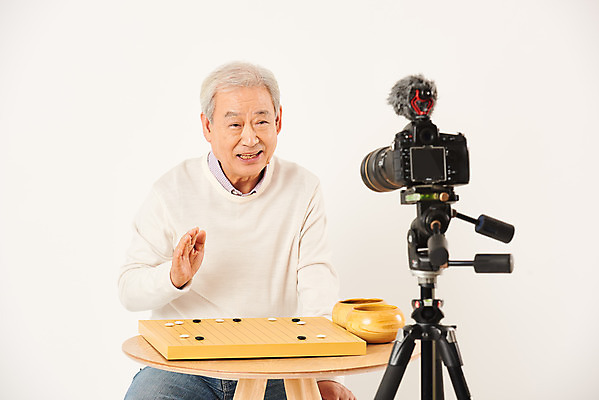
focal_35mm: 140
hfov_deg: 14.6
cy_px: 200
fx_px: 2330
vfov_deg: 9.8
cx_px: 300
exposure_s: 1/125
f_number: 7.1
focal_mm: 140
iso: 100
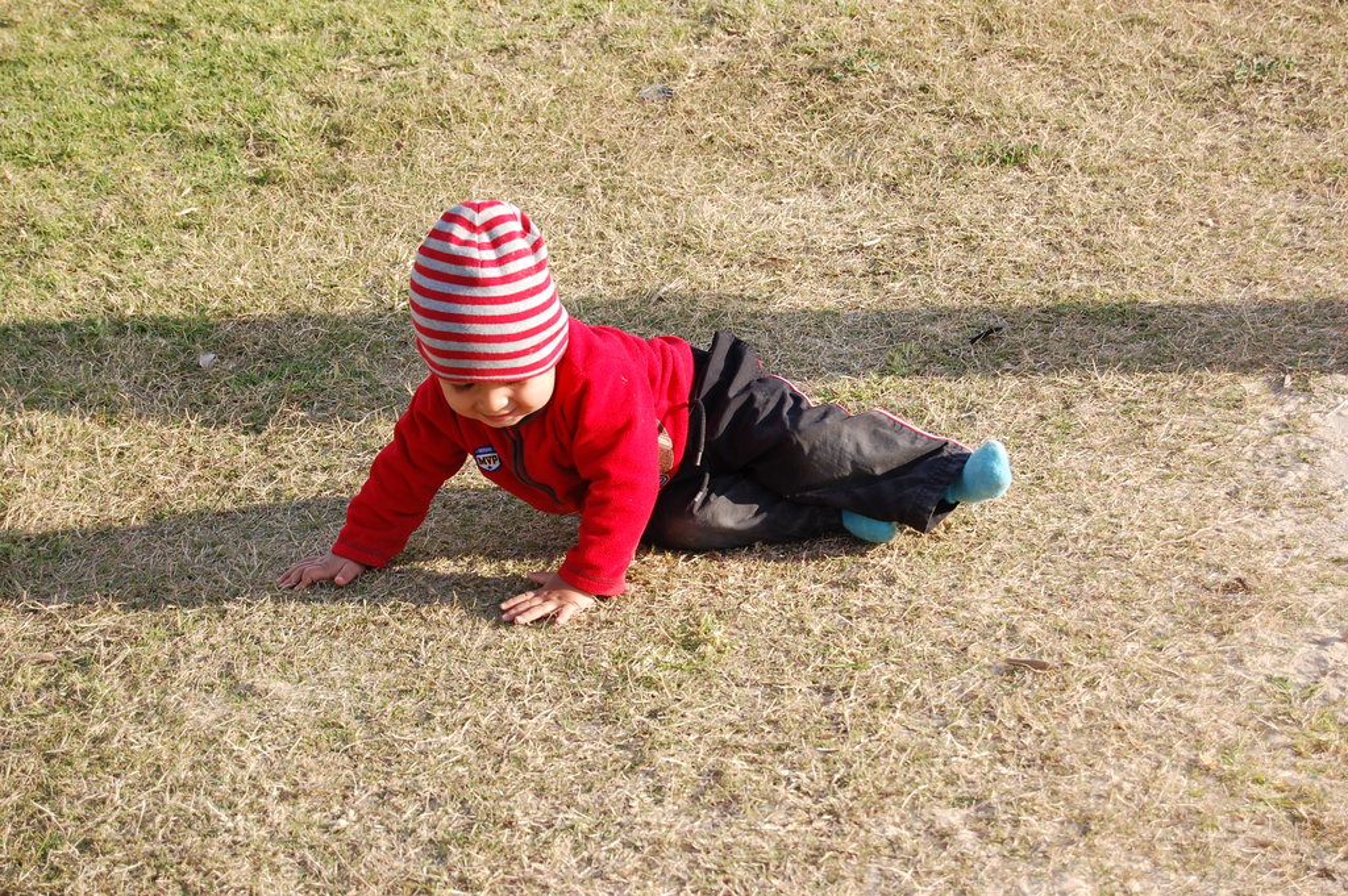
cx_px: 674
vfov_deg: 16.5
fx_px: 3087
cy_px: 448
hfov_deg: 24.6
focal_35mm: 82
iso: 200
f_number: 8
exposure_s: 1/200
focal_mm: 55
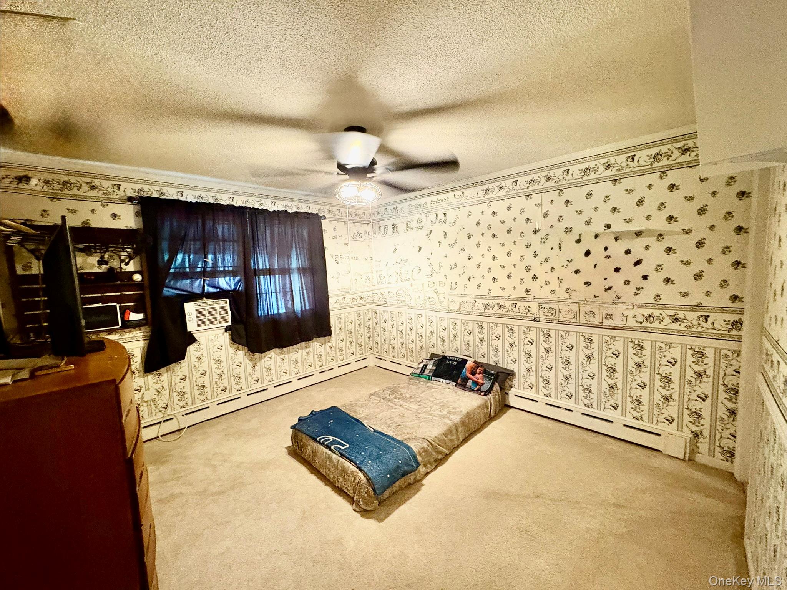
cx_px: 394
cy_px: 295
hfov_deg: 102.1
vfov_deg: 85.7
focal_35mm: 14
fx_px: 318
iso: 800
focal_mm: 2.22
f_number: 2.2
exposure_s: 1/40
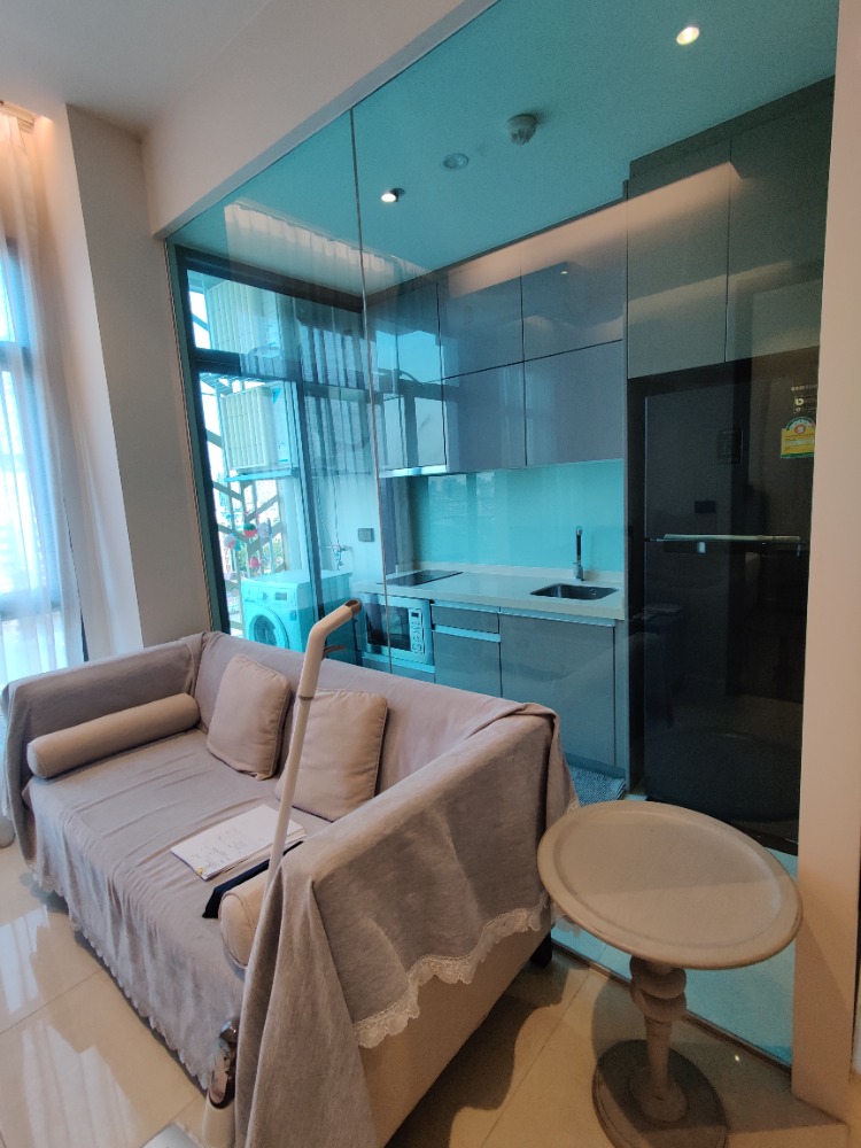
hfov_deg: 89.9
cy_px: 574
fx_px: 431
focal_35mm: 13
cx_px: 430
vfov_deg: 106.2
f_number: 2.2
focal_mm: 2.25
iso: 200
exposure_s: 1/33
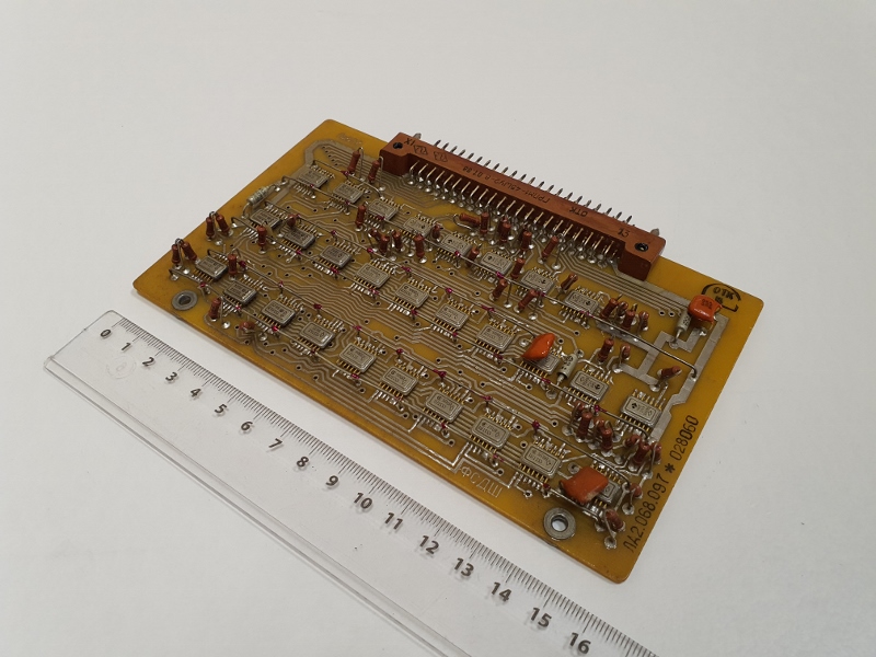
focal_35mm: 26
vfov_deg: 53.1
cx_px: 438
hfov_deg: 67.3
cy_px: 328
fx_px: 658
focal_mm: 4.3
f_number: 2.4
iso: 200
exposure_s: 1/50
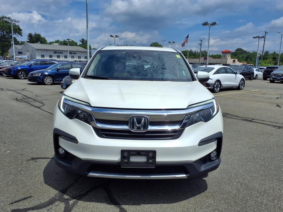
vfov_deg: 51.4
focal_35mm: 27
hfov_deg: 65.3
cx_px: 142
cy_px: 106
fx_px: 221
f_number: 1.9
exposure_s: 1/5000
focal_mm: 3.58
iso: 40
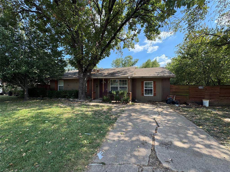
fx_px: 93
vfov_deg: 85.7
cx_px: 115
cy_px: 86
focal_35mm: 14
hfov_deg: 102.1
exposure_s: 1/440
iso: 40
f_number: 2.2
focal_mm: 2.22
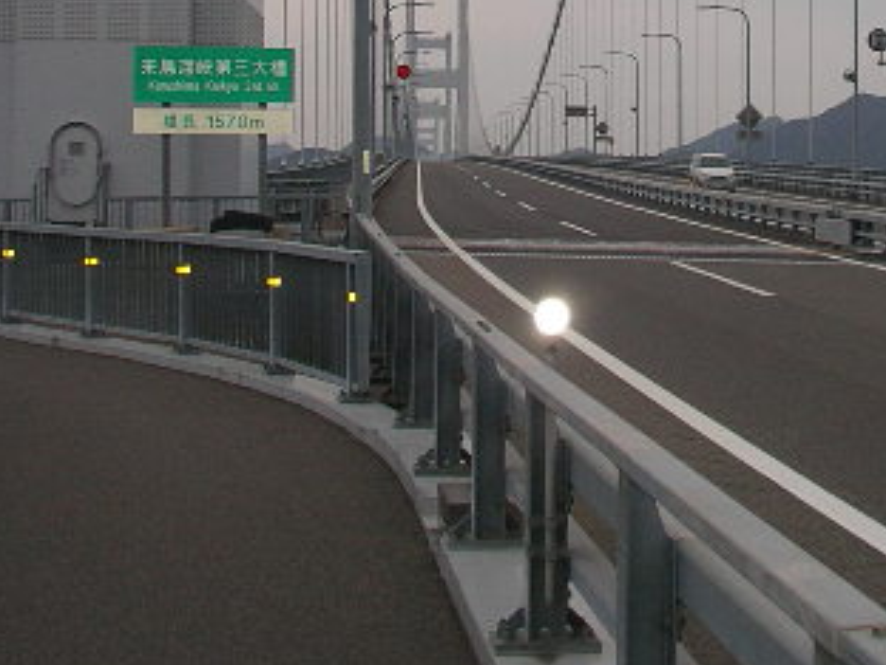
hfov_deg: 23.8
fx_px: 2099
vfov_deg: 17.8
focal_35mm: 82
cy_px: 85
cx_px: 574
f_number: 2.9
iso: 50
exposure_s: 1/100
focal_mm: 6.3
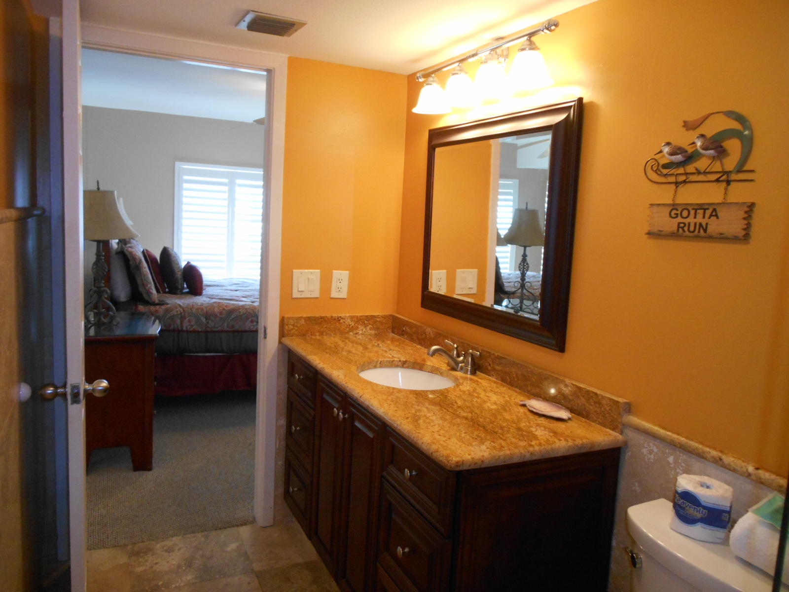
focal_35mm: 26
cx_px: 394
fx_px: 593
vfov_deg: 53.1
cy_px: 296
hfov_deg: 67.3
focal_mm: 4.7
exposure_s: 1/30
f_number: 3.4
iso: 360
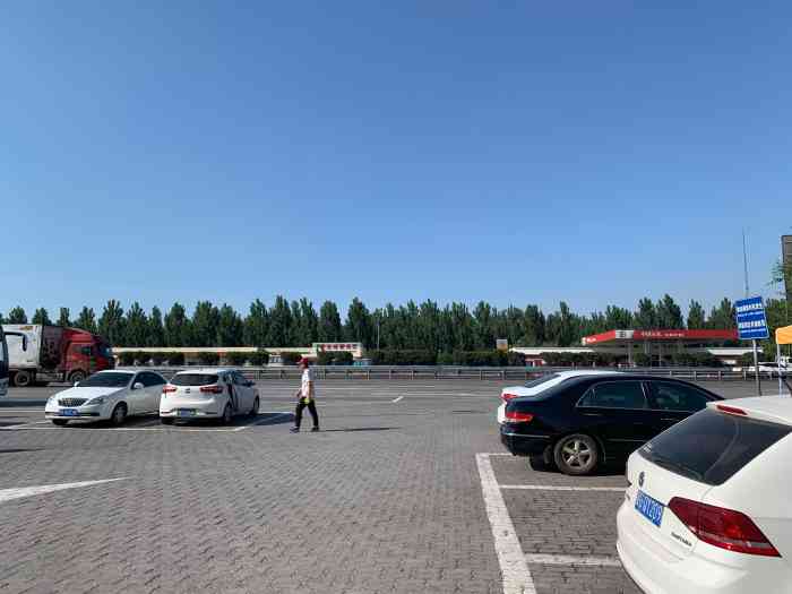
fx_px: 595
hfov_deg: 67.3
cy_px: 297
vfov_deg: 53.1
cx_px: 396
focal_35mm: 26
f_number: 1.8
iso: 25
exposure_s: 1/2545
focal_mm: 4.25
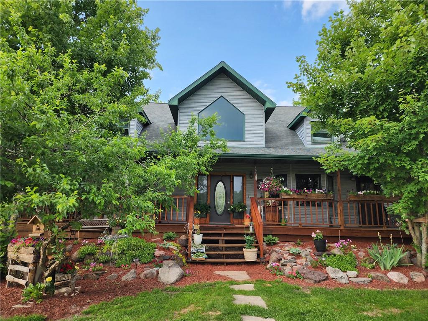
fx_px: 284
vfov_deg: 58.9
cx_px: 214
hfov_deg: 73.9
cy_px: 160
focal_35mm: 23
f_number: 1.8
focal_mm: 6.4
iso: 20
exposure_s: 1/180
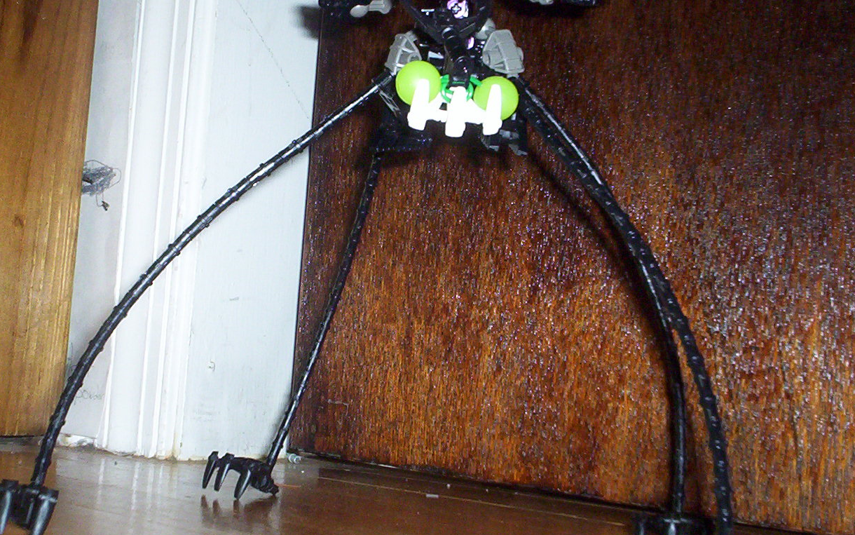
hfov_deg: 37.4
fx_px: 1259
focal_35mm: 54
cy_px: 252
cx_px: 363
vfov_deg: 24.0
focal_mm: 4.99
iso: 140
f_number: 4.5
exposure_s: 1/60
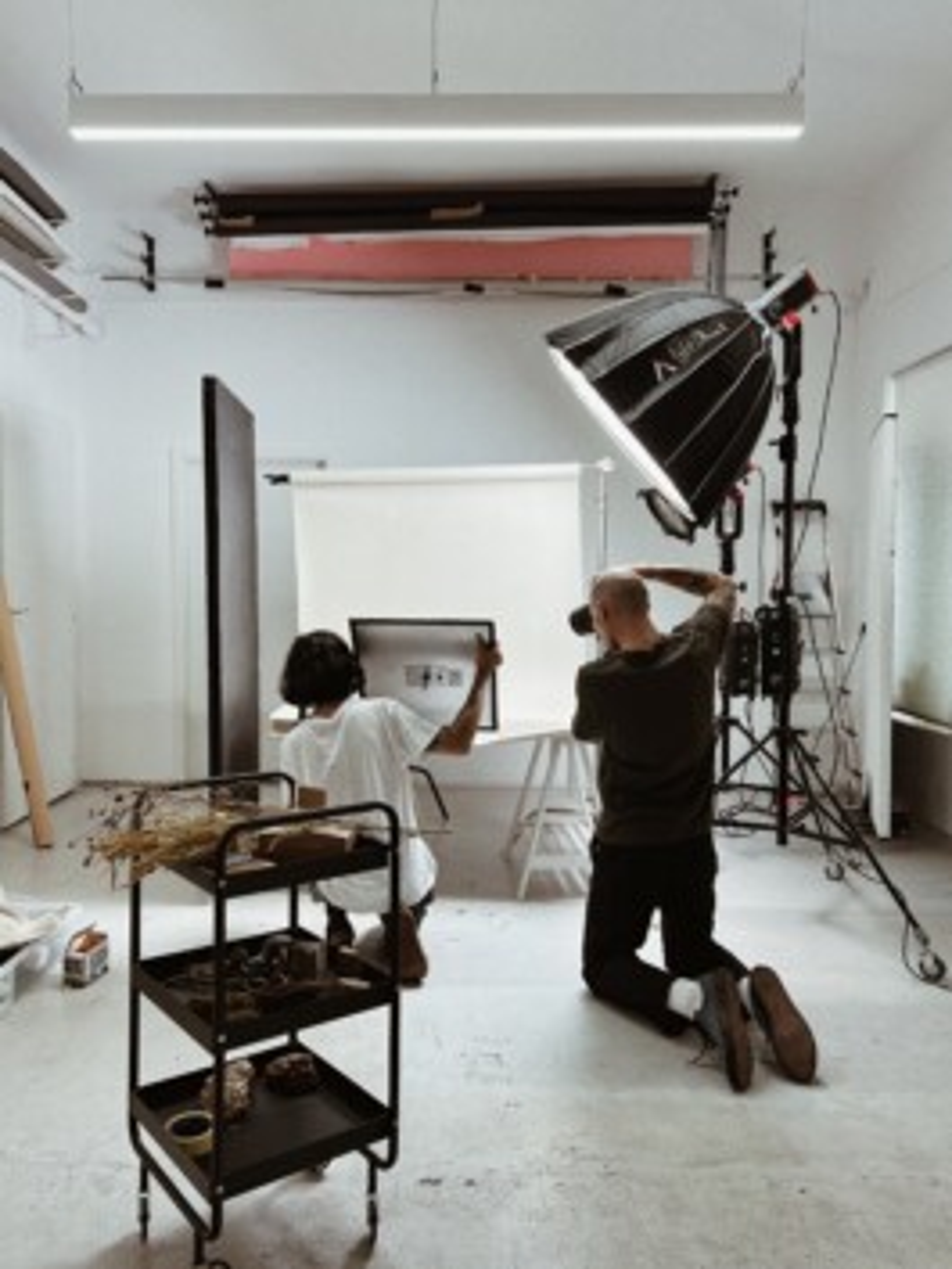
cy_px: 634
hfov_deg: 53.1
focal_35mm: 26
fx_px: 953
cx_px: 476
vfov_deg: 67.3
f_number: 1.5
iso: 40
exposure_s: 1/100
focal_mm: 5.7
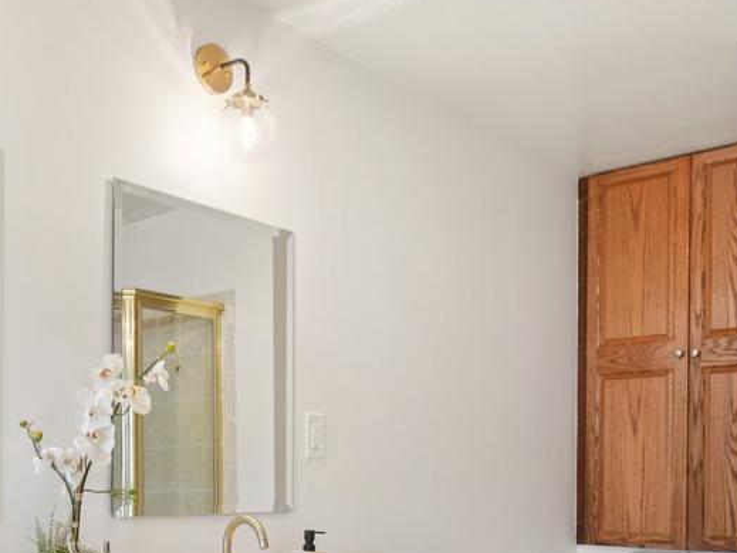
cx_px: 293
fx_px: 851
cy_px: 573
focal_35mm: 40
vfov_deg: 32.6
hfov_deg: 46.5
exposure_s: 1/4
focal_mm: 10
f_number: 7.1
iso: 100
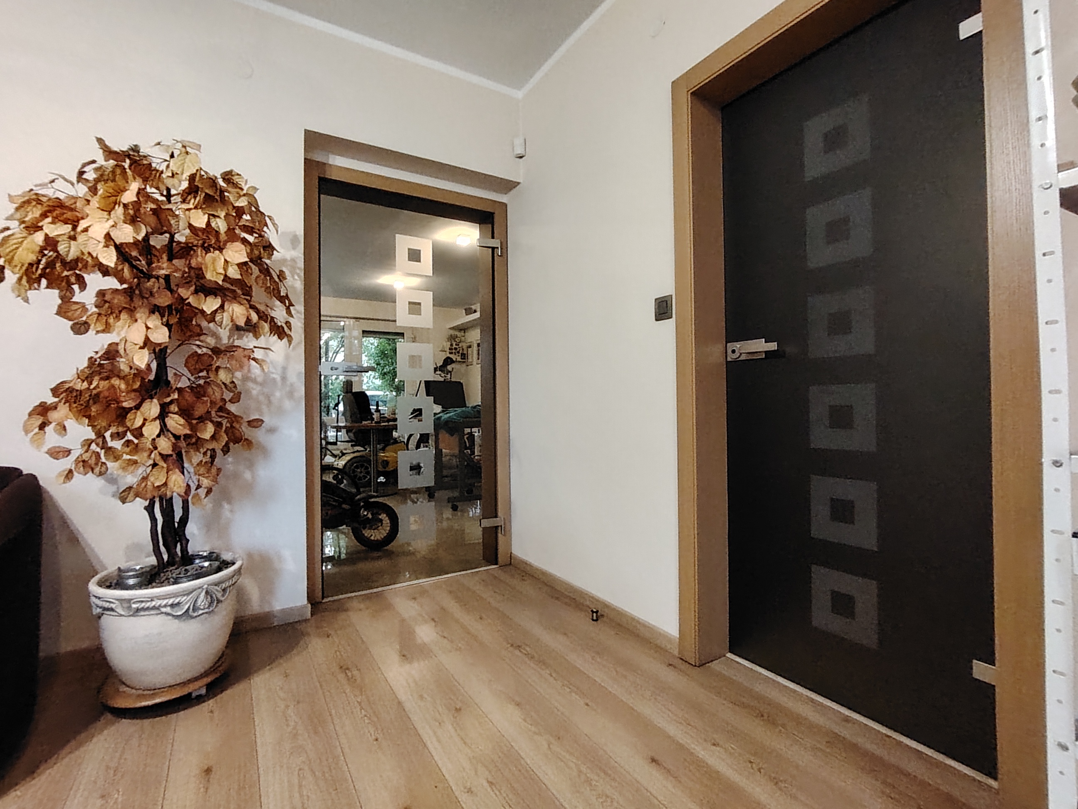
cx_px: 539
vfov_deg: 74.7
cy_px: 404
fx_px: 529
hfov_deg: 91.0
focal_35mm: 17
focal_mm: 1.42
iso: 725
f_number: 2.2
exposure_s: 1/33.3
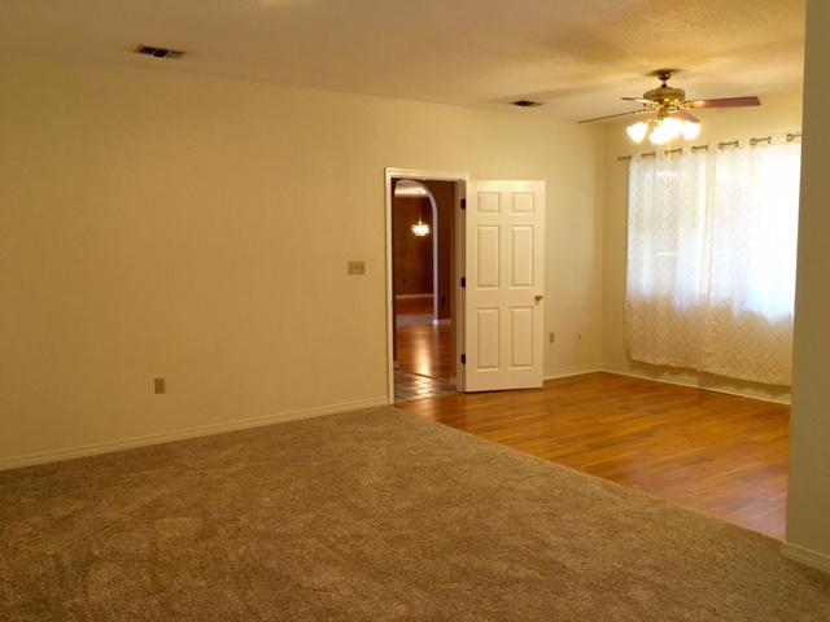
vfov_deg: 48.2
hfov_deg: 61.7
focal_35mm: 29
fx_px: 695
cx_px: 415
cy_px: 311
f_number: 2.2
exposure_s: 1/15
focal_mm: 4.15
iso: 32
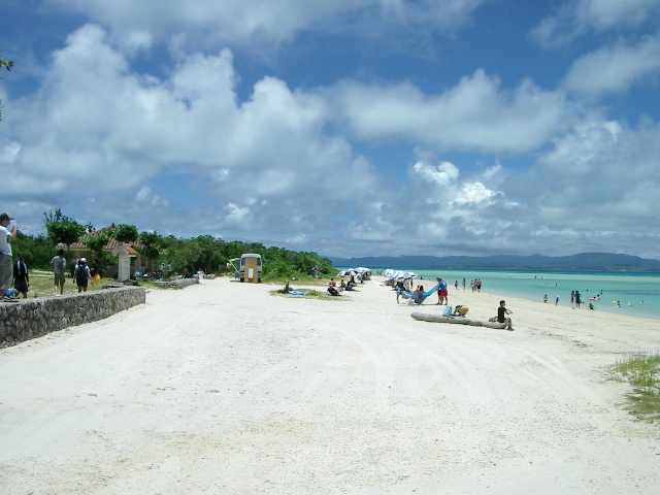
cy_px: 248
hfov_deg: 49.0
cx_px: 330
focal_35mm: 38
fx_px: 725
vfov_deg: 37.7
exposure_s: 1/1000
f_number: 4.8
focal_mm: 5.8
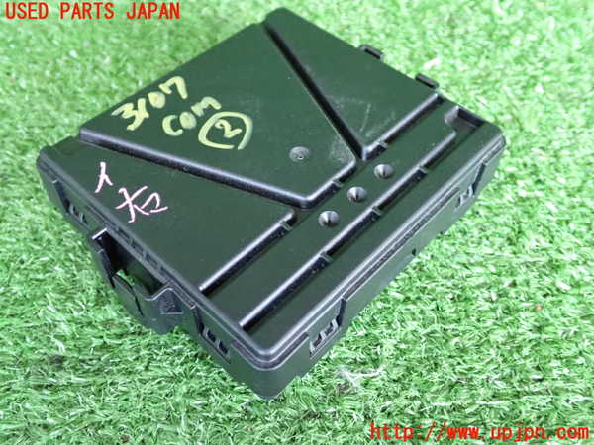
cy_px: 222
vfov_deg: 39.7
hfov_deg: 51.4
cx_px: 297
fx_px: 618
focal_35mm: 36
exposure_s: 1/80
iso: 1250
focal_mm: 6.37
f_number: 2.5
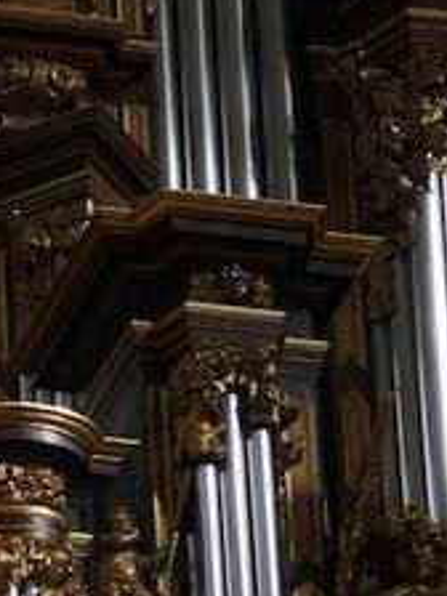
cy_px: 434
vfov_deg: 4.9
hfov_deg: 3.7
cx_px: -141
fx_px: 6921
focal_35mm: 402
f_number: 4.8
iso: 160
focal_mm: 24.1
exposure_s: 1/60
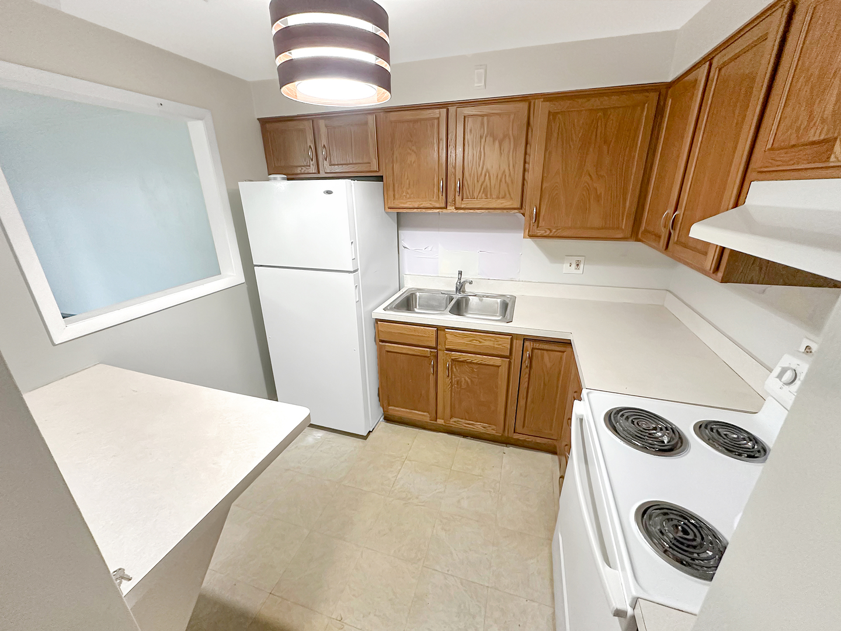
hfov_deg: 102.1
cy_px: 316
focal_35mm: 14
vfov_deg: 85.7
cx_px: 420
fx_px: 340
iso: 500
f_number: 2.2
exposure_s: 1/60
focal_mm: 2.22
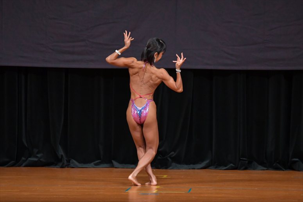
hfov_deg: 7.2
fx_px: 2398
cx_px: 152
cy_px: 101
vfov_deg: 4.8
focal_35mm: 285
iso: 4000
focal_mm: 190
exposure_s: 1/400
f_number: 5.6
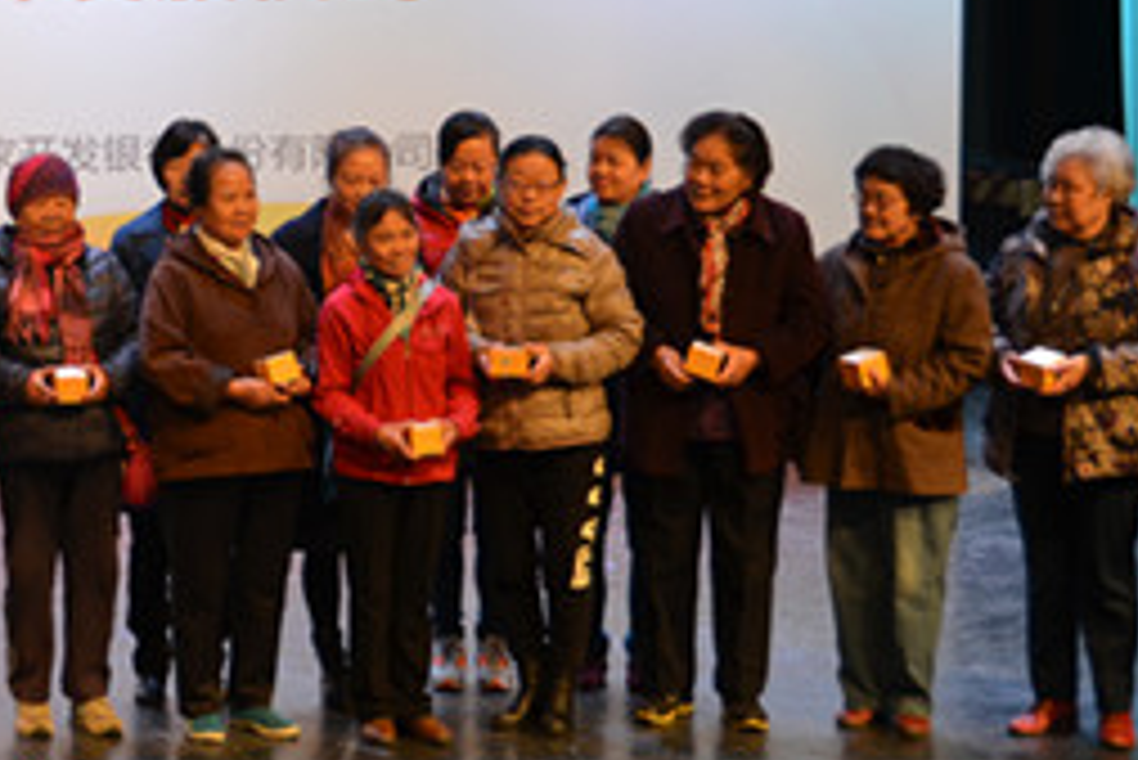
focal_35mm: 177
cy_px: 63
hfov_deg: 11.5
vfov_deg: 7.7
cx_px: -76
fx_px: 5598
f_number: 5
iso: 400
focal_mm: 50
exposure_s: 1/100
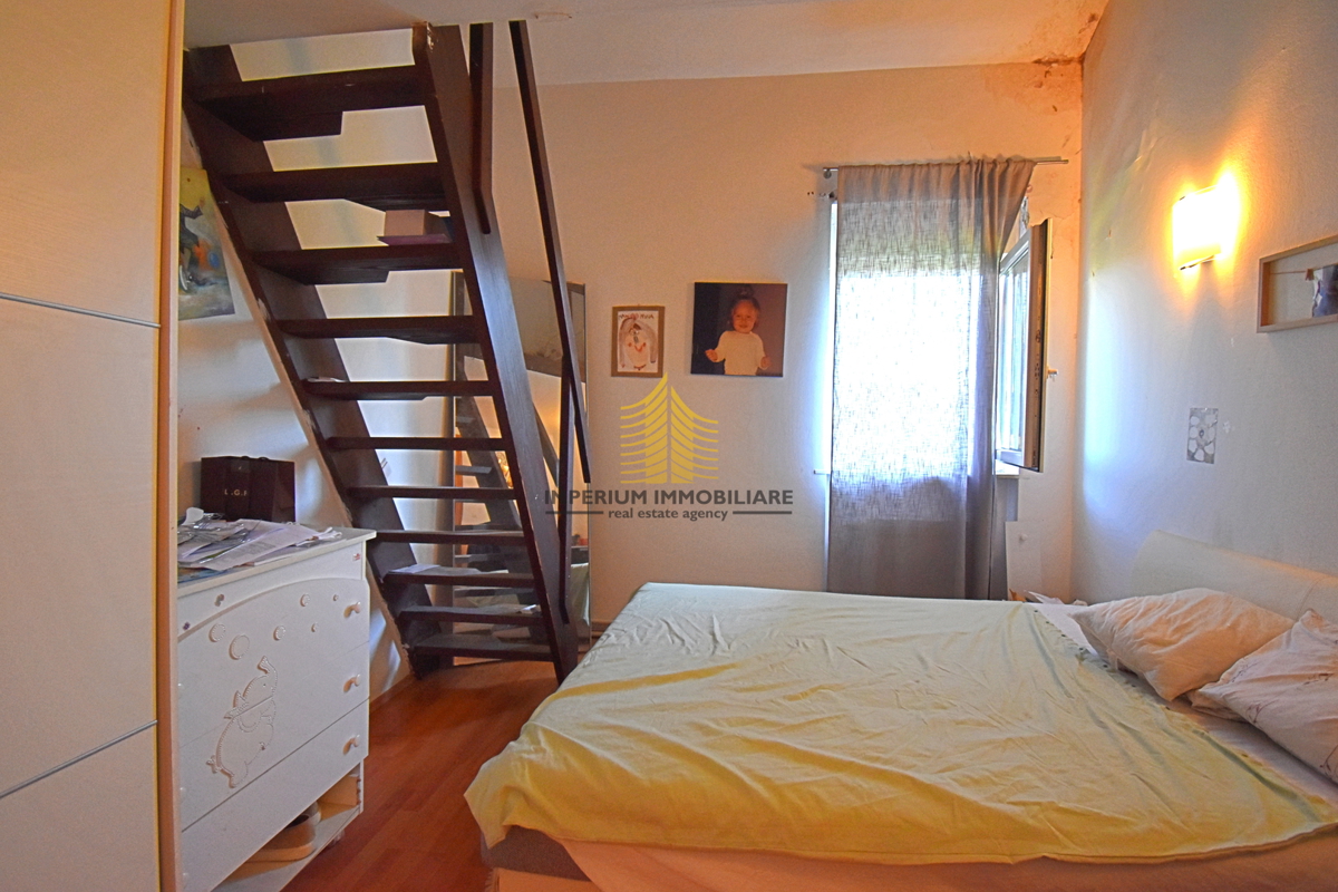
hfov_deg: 100.4
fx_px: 557
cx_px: 669
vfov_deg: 77.3
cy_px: 446
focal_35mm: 15
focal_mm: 10
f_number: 4.5
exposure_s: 1/125
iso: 1100
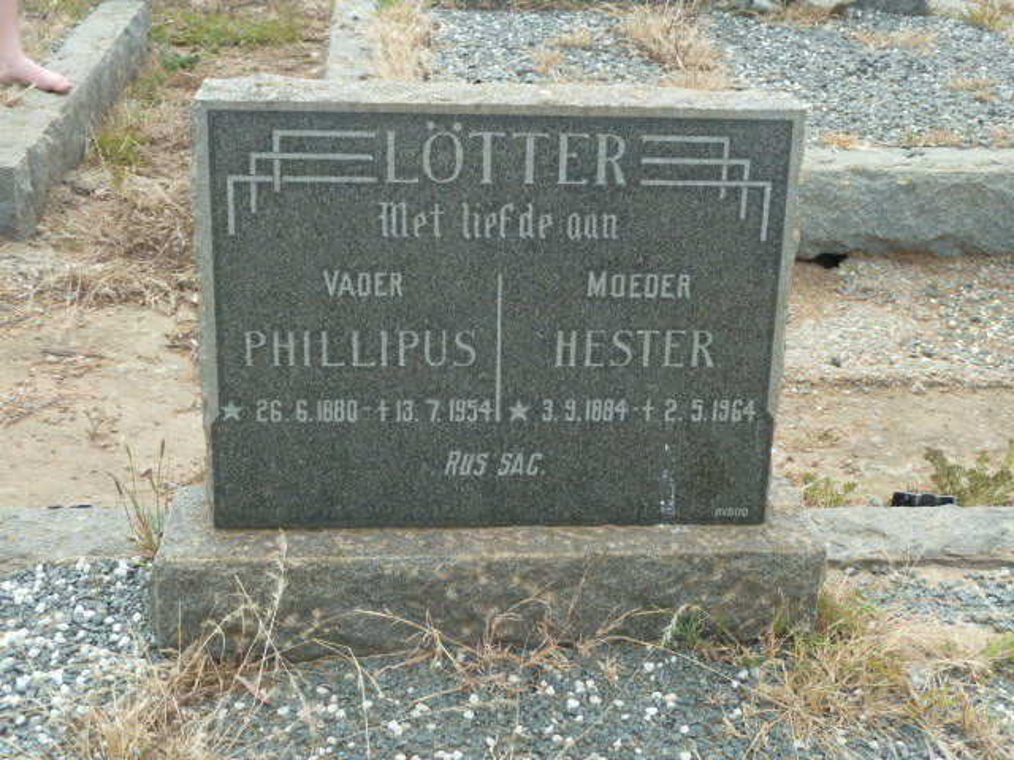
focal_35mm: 52
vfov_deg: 28.0
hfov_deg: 36.8
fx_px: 1523
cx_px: 507
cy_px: 380
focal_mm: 8.5
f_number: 3.8
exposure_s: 1/80
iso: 80
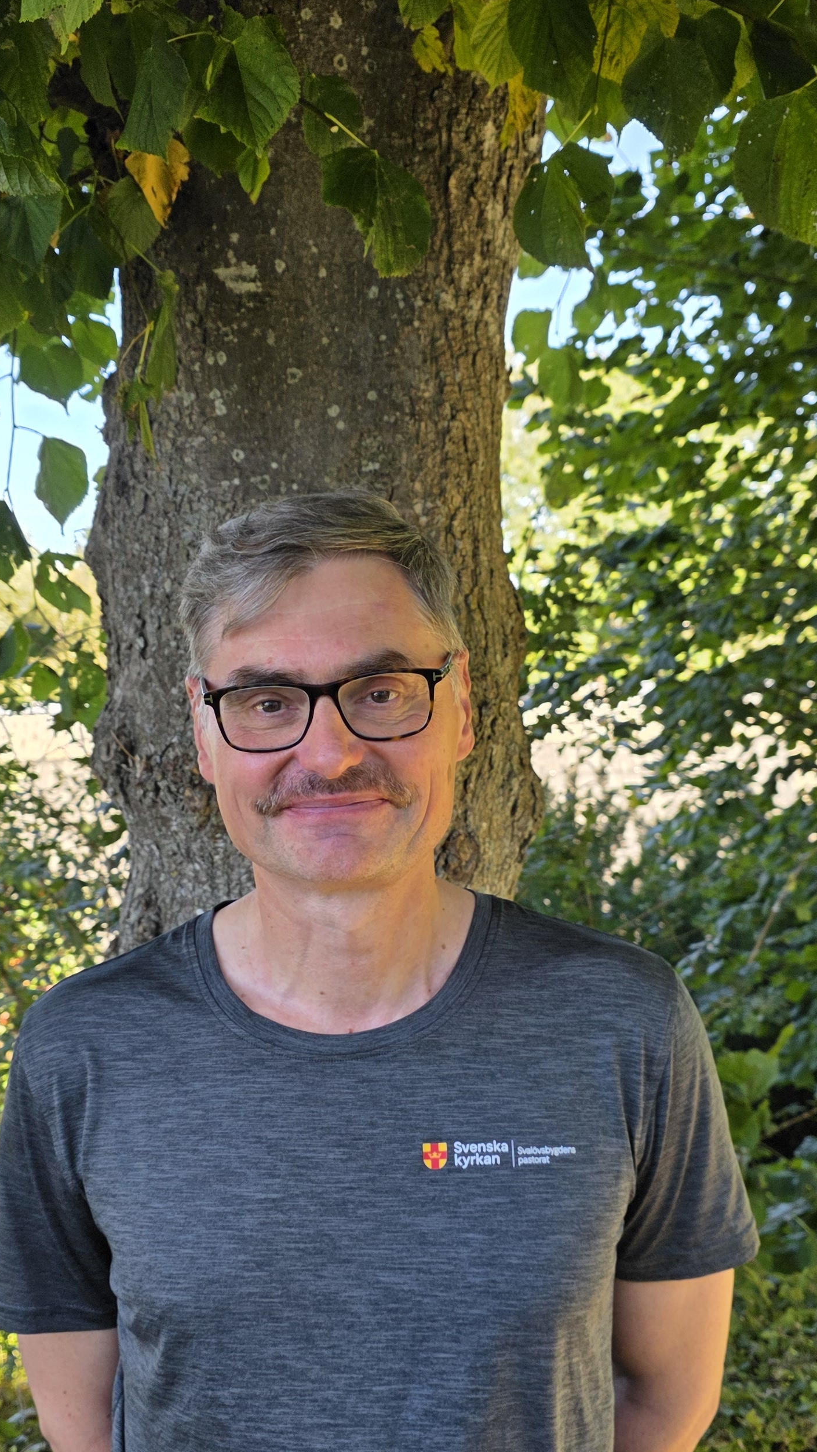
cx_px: 397
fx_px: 1540
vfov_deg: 50.5
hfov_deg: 29.7
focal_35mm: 40
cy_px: 754
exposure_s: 1/359
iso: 40
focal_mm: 6.3
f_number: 1.7
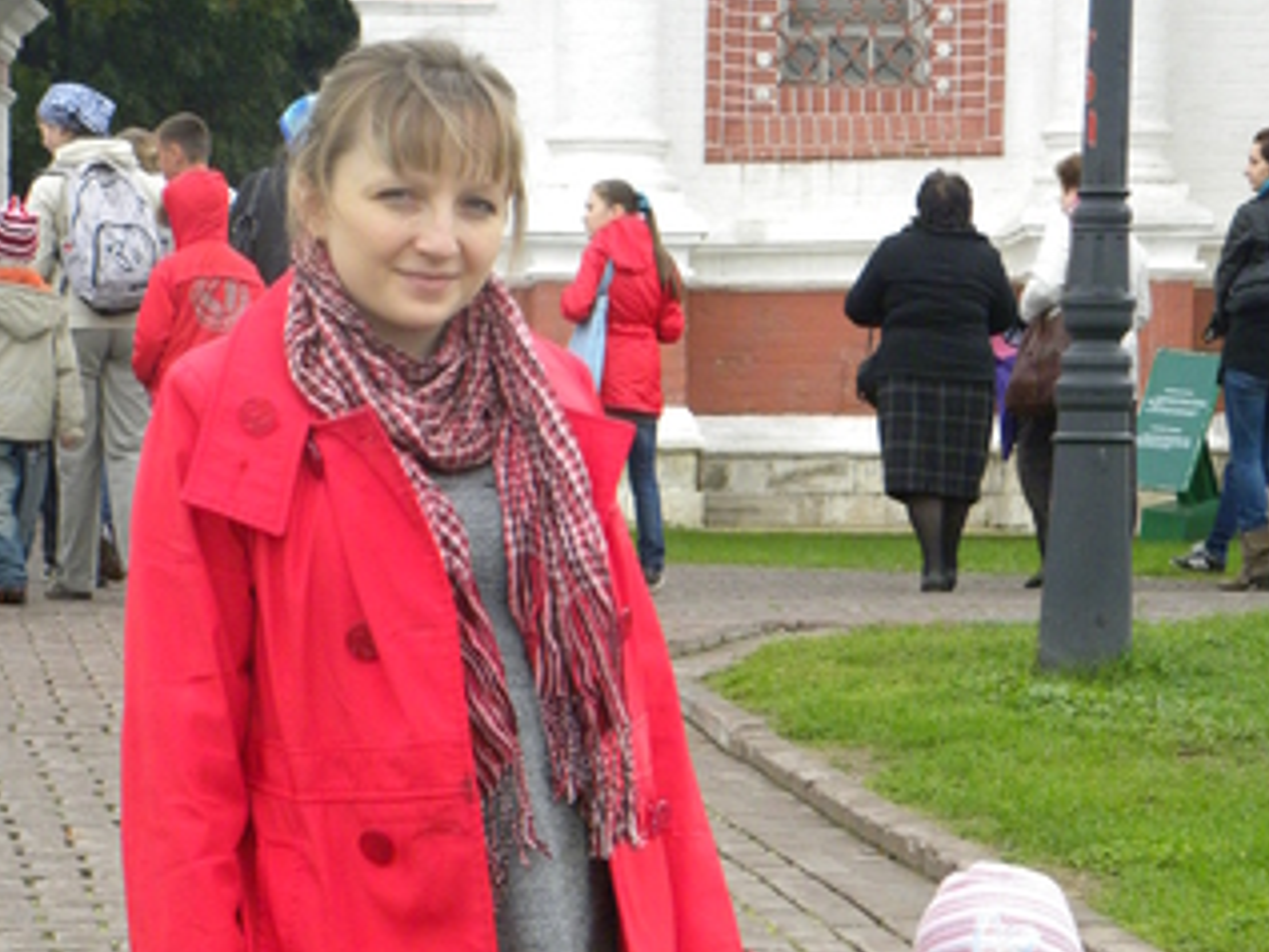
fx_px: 5464
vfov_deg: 9.9
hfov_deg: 13.2
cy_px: 824
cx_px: 653
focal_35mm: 149
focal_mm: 18.8
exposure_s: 1/318
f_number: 4
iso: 392
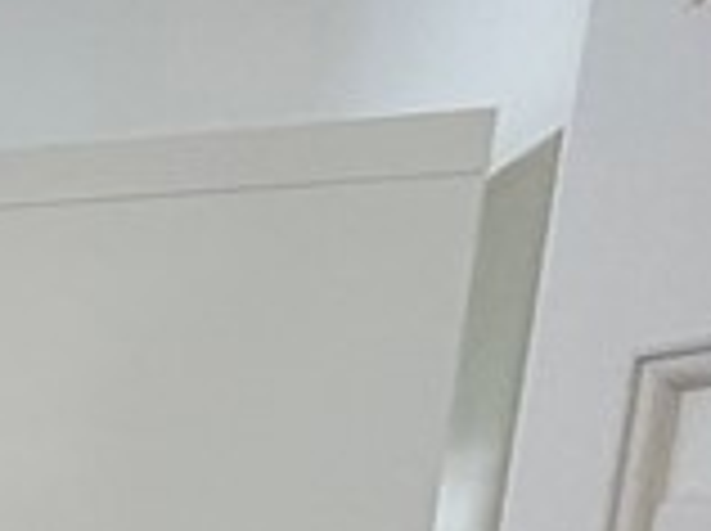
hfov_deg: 13.9
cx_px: -1058
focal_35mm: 91
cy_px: 846
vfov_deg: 14.8
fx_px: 1866
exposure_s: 1/60
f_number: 2.2
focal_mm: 2.22
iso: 160
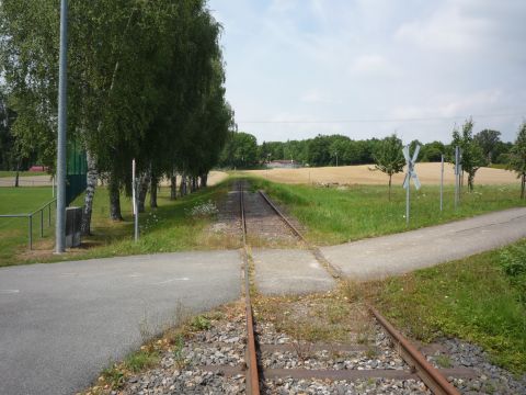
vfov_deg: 44.2
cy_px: 198
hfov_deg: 56.8
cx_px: 263
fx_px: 486
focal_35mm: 32
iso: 100
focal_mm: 5.2
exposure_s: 1/400
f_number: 5.6
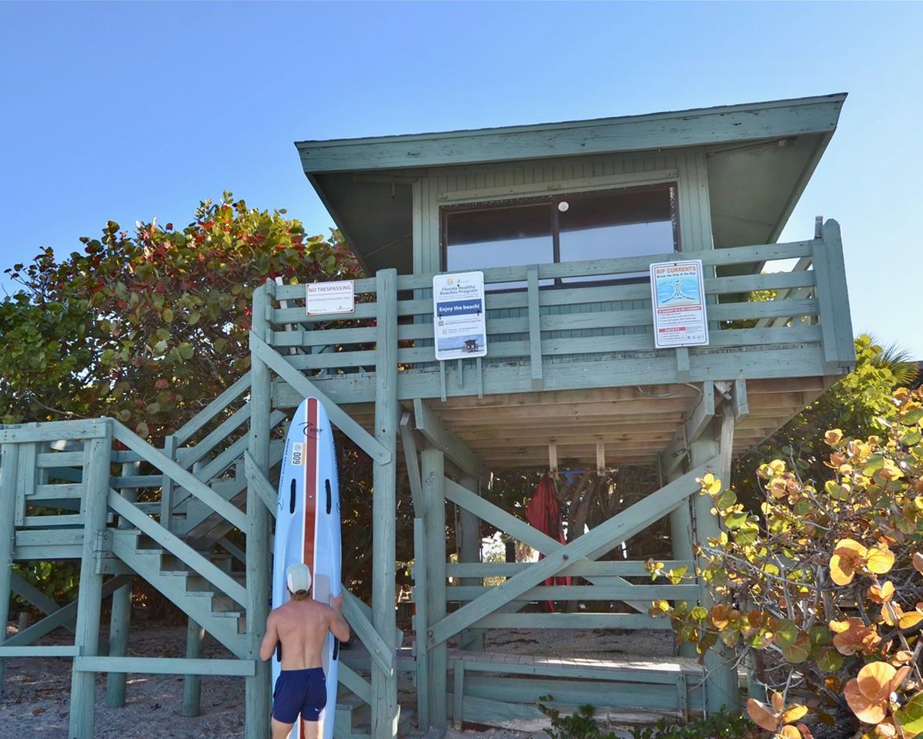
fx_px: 1229
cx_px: 396
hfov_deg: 41.1
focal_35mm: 45
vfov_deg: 33.4
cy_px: 407
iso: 100
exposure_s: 1/250
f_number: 6.3
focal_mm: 24
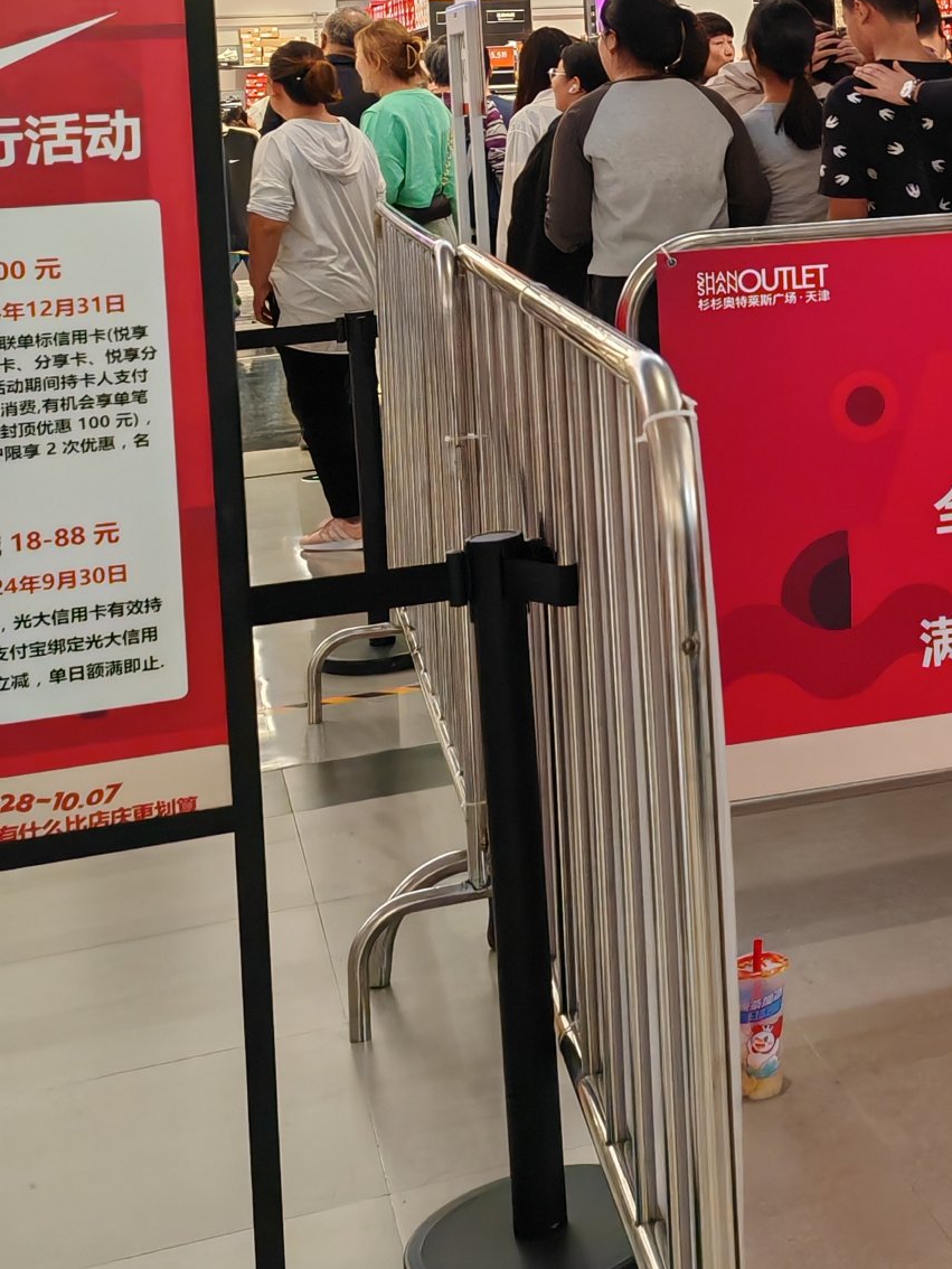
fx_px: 2383
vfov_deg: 28.7
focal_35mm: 65
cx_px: 1144
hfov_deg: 21.0
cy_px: 134
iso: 100
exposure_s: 1/100
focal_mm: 5.52
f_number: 1.95
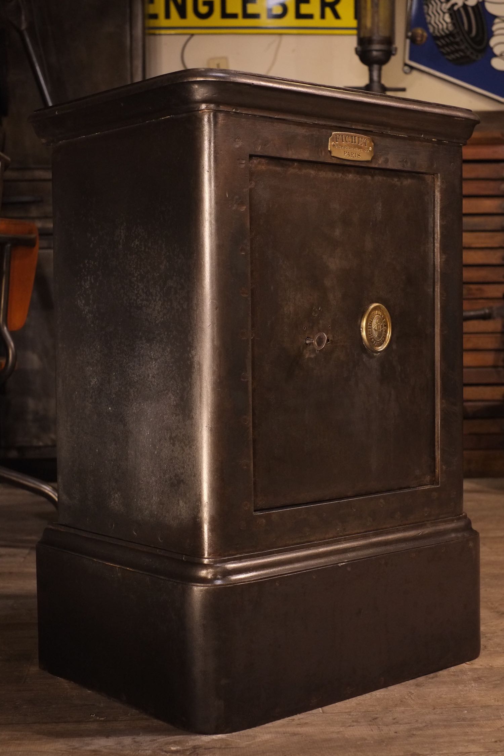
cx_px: 252
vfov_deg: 37.5
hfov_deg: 25.5
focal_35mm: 53
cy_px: 378
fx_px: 1113
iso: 2500
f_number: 4.5
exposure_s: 1/125
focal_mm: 35
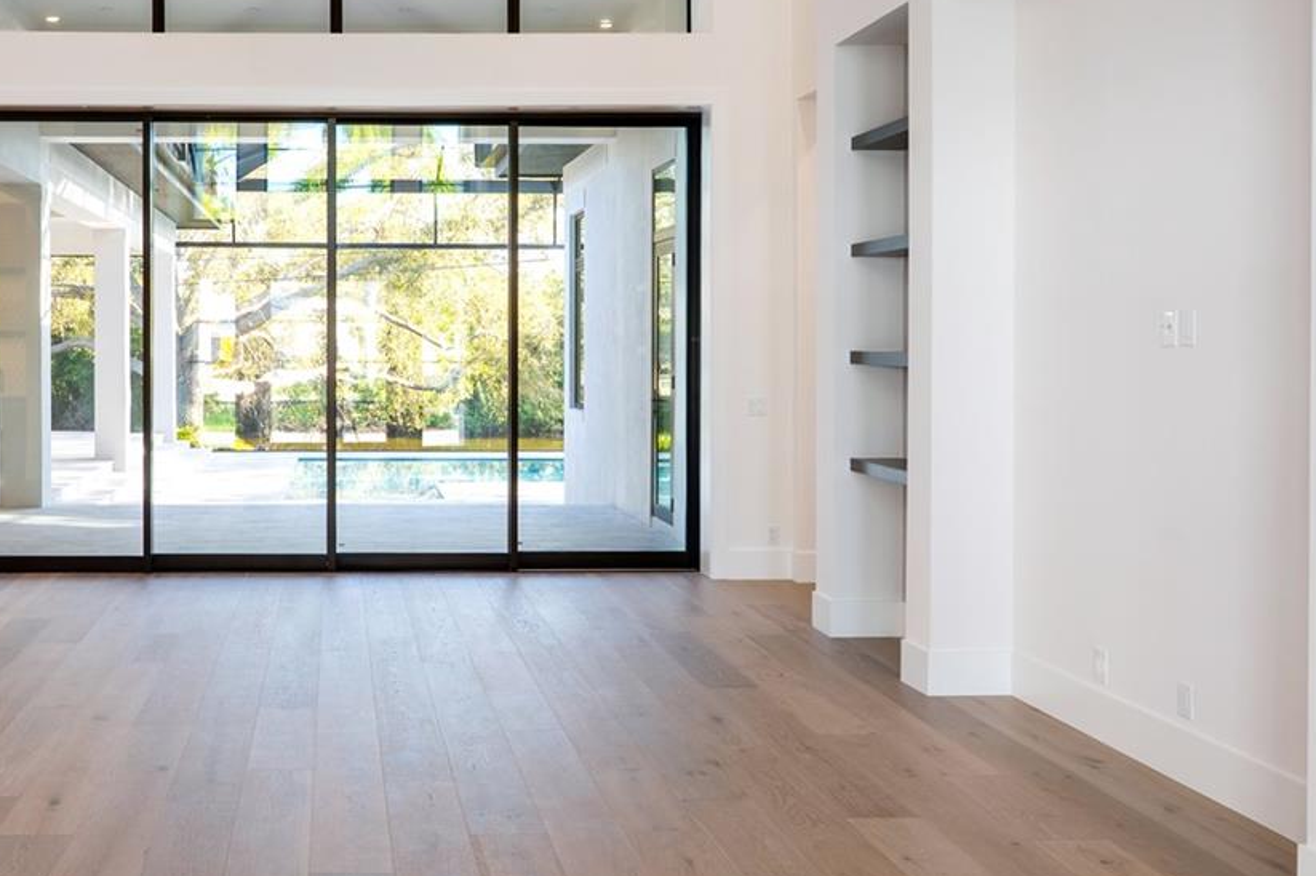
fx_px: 1314
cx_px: 435
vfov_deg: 36.4
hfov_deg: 52.1
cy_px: 267
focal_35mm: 36
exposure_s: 1/60
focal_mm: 18.5
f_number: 9
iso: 250
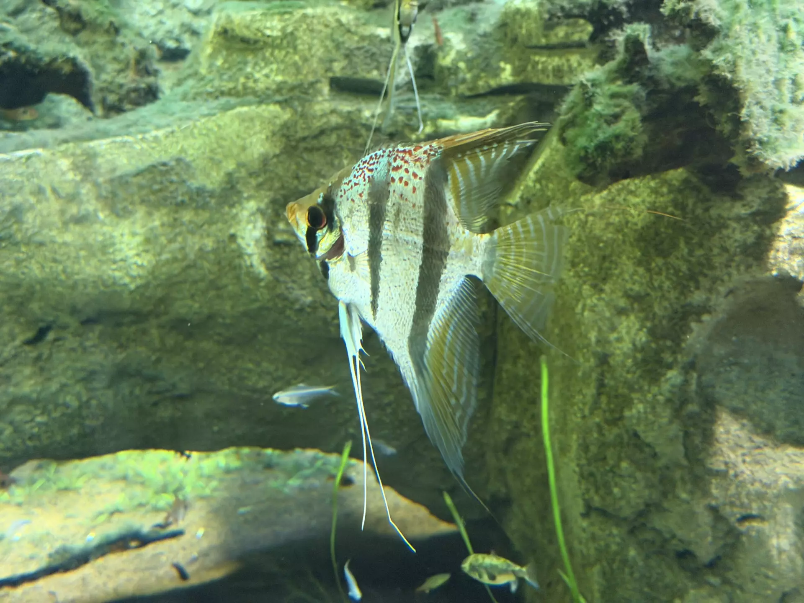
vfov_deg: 30.3
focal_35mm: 48
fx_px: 1115
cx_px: 402
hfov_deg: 39.7
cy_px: 302
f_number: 1.78
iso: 500
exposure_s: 1/25
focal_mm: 6.76
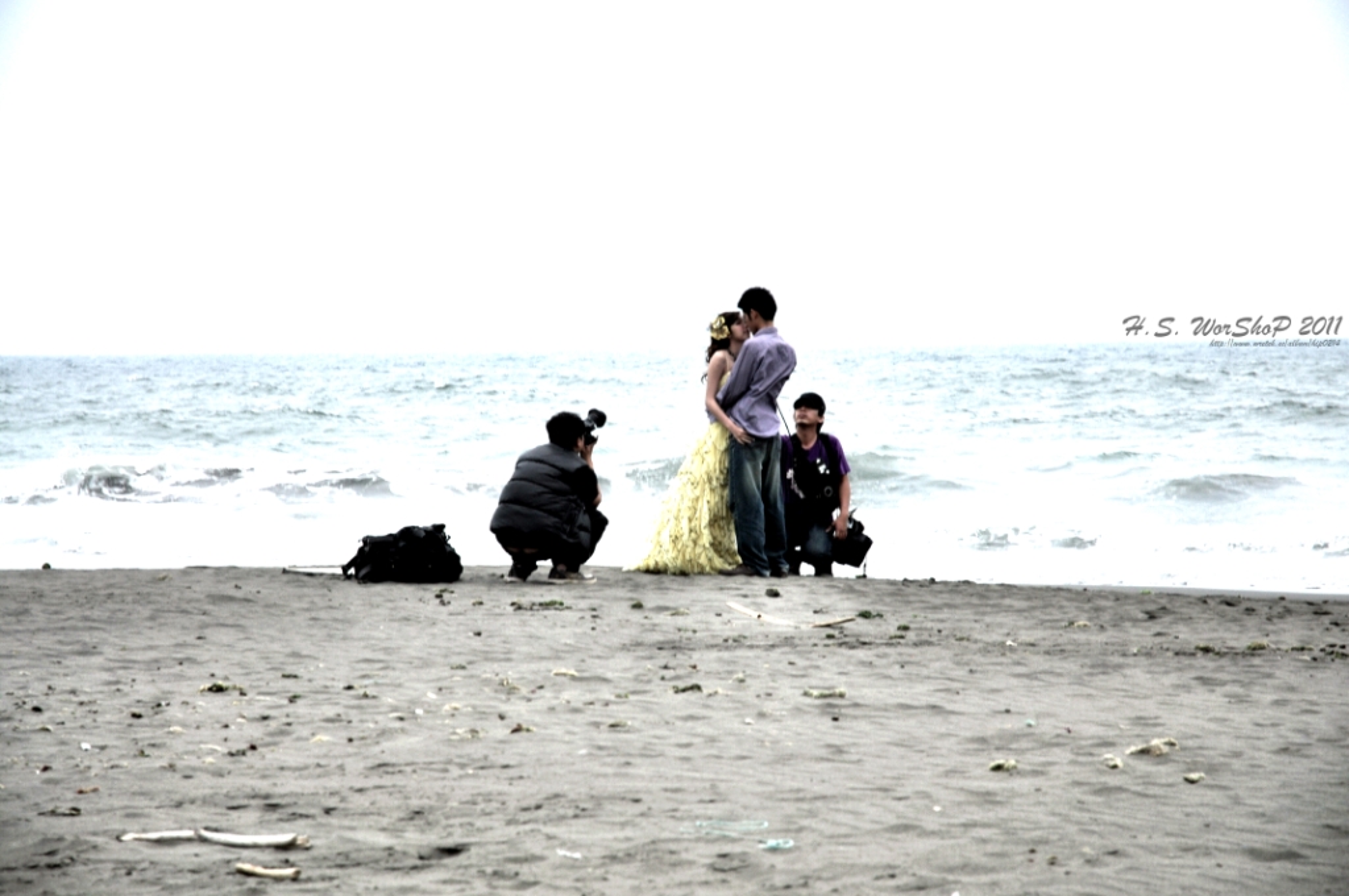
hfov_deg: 19.5
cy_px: 448
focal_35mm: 105
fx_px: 3930
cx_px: 674
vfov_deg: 13.0
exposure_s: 1/50
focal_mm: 70
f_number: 4.5
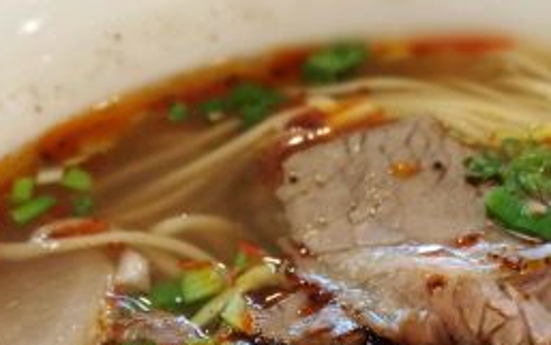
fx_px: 1172
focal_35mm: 78
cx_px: 377
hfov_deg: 26.3
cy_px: 528
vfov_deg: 15.4
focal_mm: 4.5
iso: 125
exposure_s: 1/33.3
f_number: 4
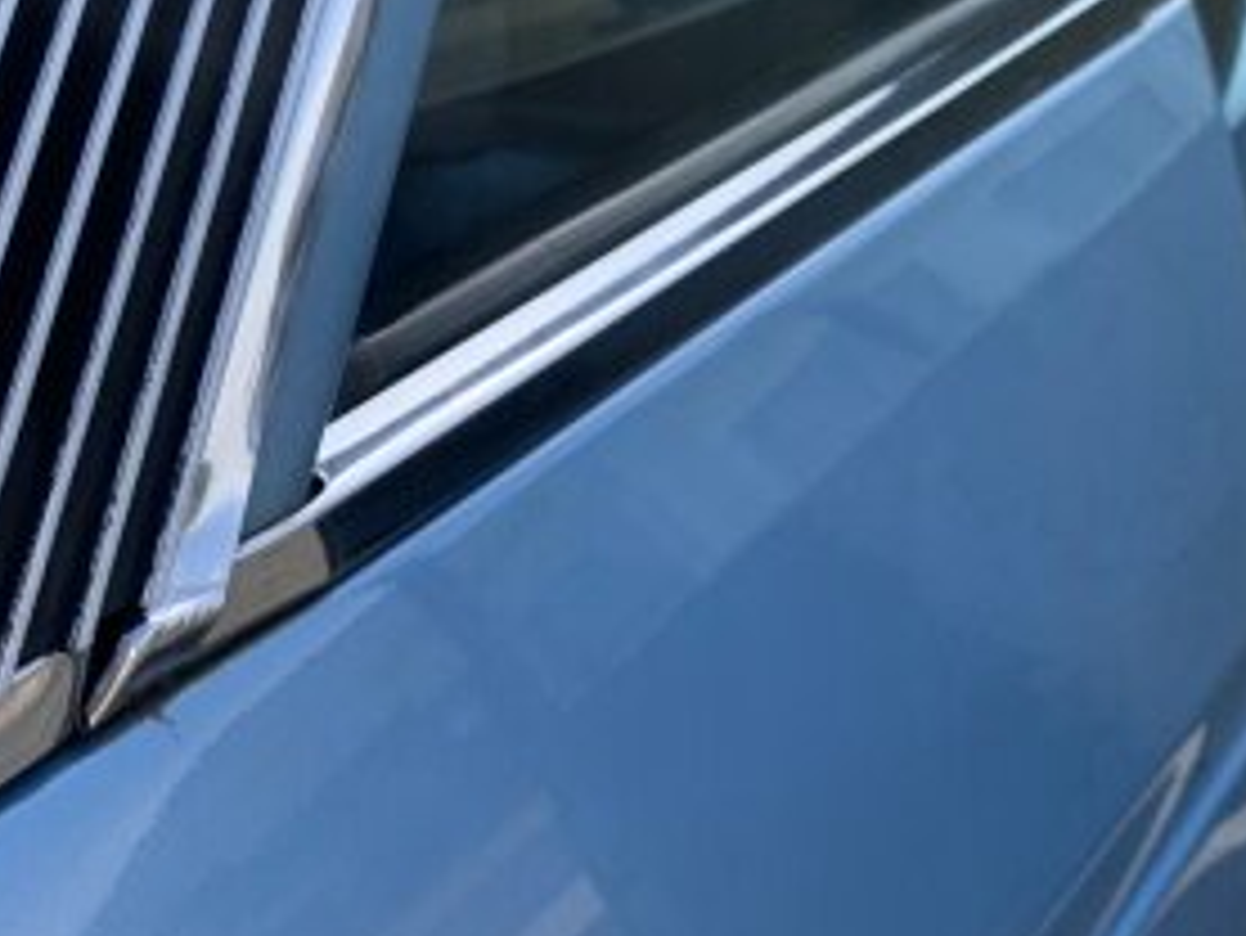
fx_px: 2161
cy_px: 171
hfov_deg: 29.2
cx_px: -108
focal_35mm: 60
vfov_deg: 24.0
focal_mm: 4.25
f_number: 1.8
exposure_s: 1/687
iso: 25
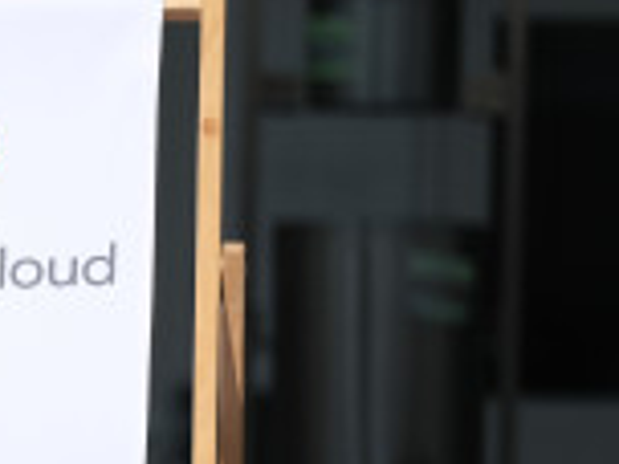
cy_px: 574
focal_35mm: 797
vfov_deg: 1.9
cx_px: -562
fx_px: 14252
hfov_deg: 2.5
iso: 200
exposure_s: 1/5000
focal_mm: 140
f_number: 2.8
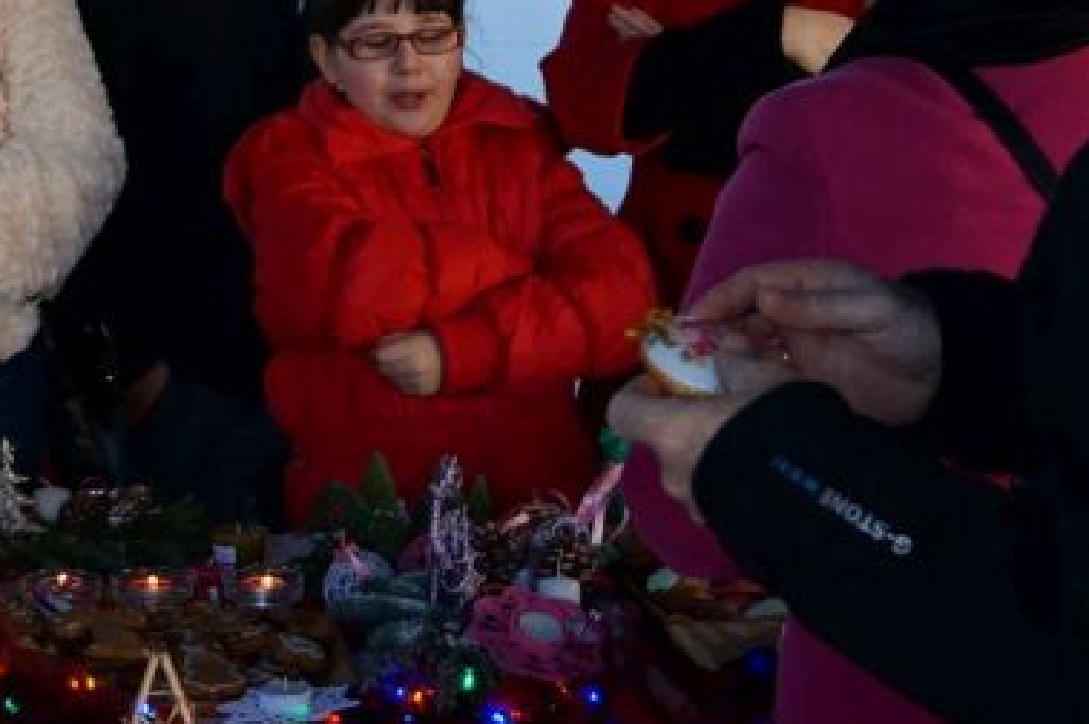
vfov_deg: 13.4
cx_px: 236
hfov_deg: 20.0
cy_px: 46
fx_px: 3053
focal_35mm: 101
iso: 125
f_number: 4.5
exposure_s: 1/60
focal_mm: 30
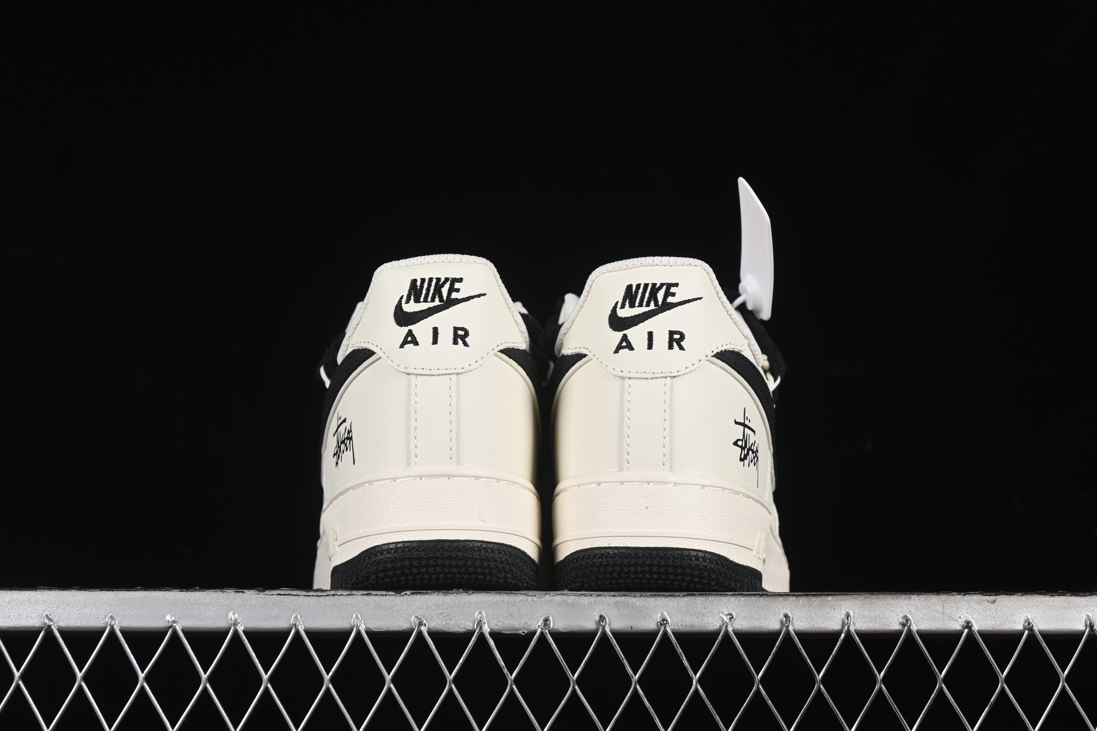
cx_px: 548
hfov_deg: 27.0
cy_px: 366
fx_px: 2285
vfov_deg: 18.2
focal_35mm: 75
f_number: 8
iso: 160
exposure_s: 1/80
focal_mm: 50
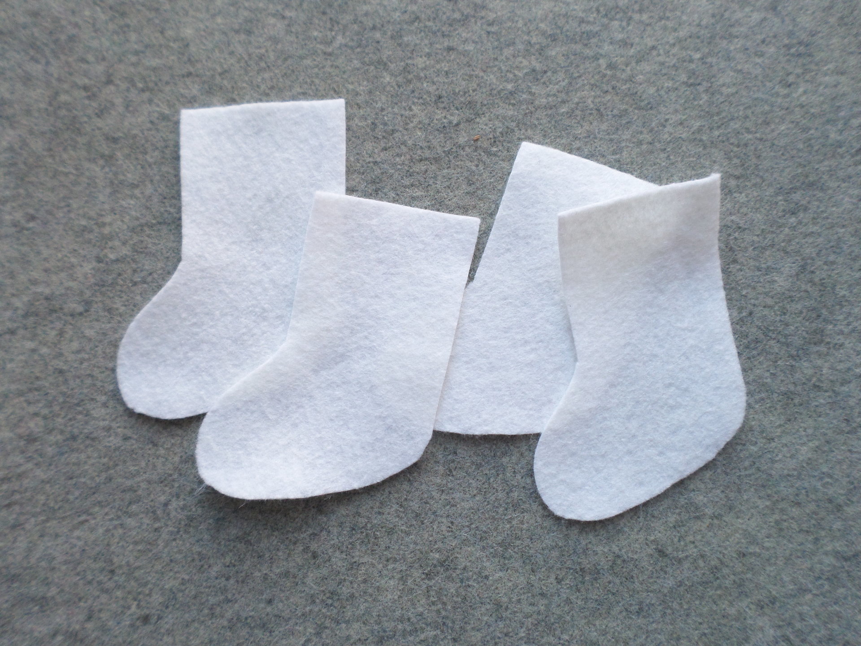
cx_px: 430
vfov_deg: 54.9
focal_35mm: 25
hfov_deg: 69.4
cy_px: 323
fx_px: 622
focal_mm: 4.5
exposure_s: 1/30
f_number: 2.5
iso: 80
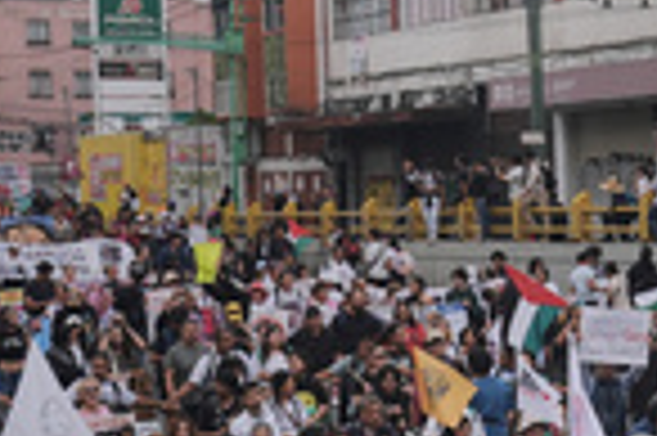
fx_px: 2242
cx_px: 612
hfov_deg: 16.4
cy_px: 407
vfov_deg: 11.0
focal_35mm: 123
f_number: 5
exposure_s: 1/1000
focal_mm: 35
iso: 640
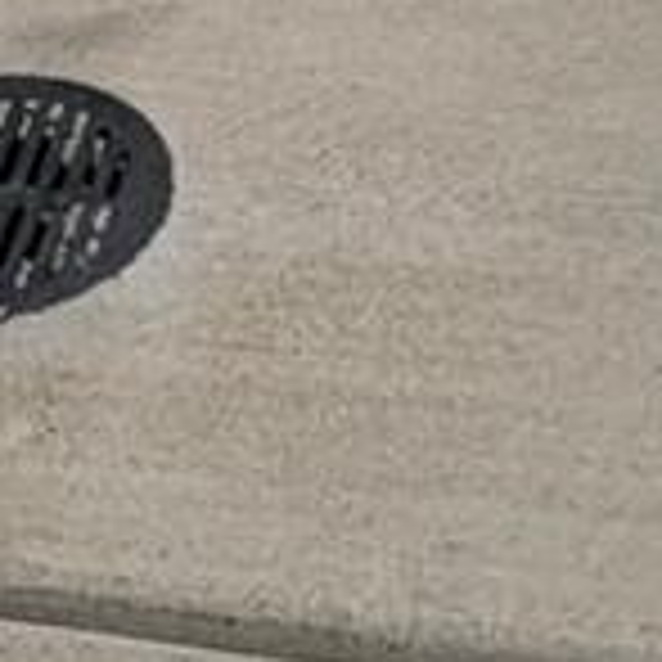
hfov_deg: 13.8
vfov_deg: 9.4
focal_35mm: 126
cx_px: 363
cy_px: -1558
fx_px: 2726
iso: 50
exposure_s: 1/2342
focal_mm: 2.22
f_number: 2.2
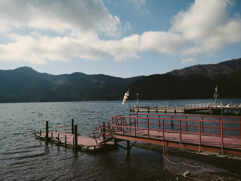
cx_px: 123
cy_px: 92
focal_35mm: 31
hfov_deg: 58.3
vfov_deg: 45.4
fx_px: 216
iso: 100
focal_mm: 15
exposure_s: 1/5000
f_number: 2.2
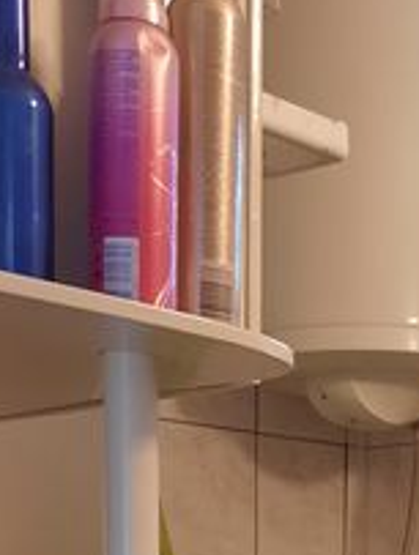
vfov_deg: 19.9
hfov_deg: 16.6
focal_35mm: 86
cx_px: 478
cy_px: 809
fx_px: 1384
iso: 640
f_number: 2
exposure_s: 1/25
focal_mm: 4.6
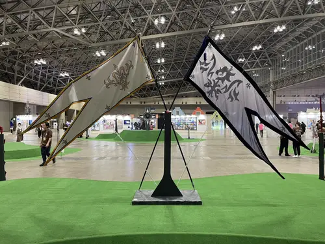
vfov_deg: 54.9
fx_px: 235
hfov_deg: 69.4
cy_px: 122
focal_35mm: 25
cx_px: 162
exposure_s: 1/50
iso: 160
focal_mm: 5.1
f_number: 1.6
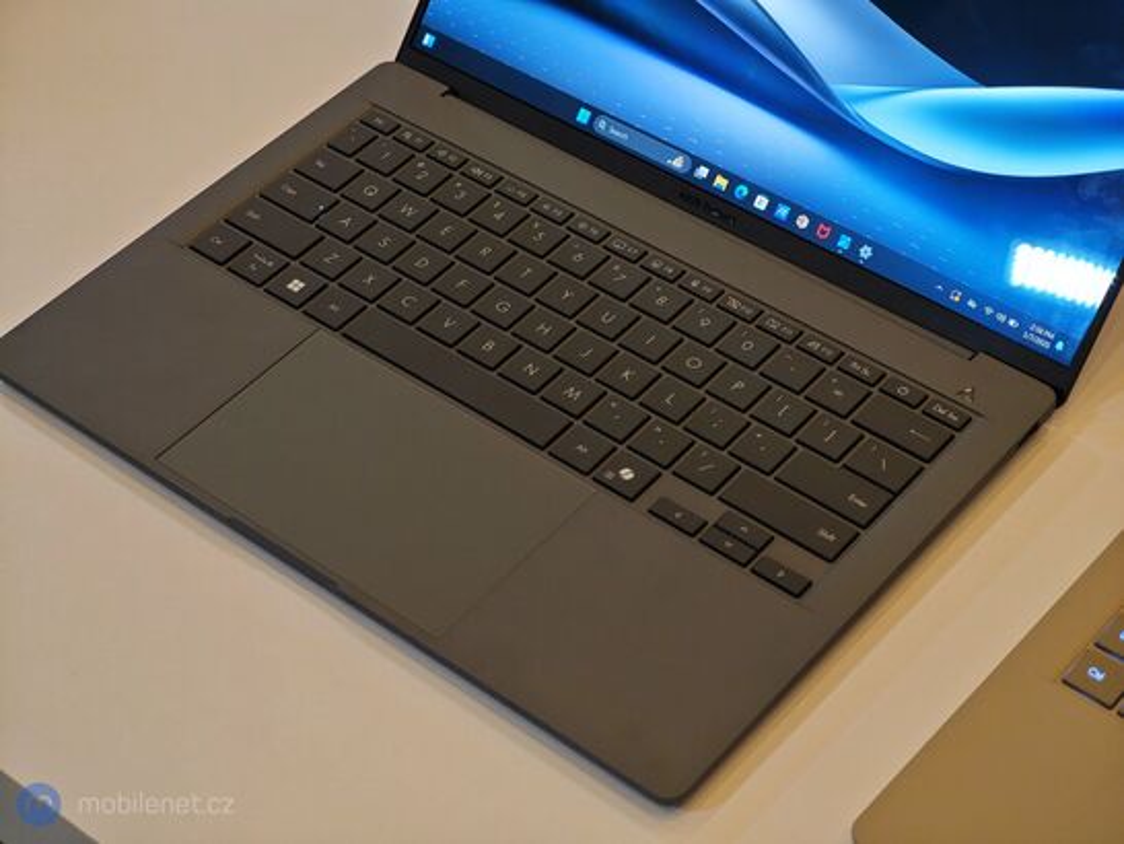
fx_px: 2436
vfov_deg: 19.7
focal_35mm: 75
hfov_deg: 26.0
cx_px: 562
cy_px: 422
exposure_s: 1/120
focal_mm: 12.28
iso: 200
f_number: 1.8
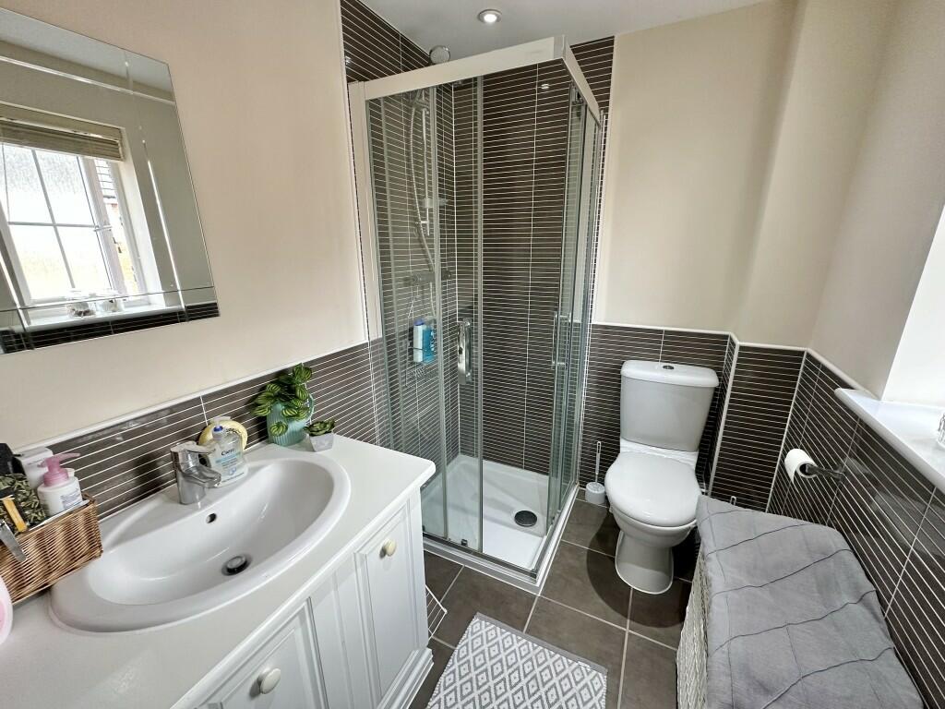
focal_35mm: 14
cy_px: 354
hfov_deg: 102.1
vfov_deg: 85.7
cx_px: 472
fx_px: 382
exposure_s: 1/99
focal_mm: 2.22
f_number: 2.2
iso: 160
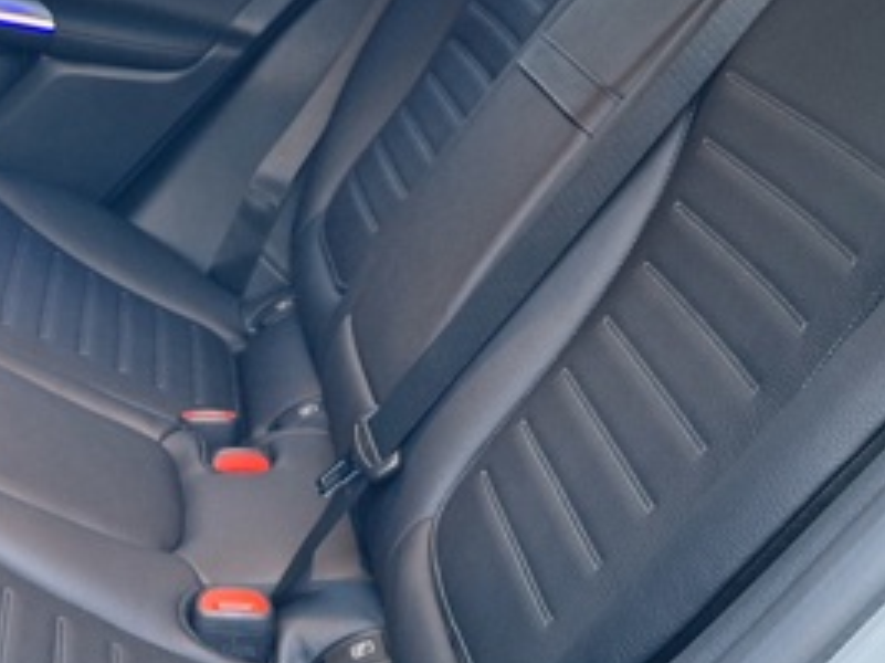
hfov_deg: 27.3
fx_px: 1763
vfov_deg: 21.1
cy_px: 166
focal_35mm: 69
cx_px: 116
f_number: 1.8
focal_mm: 5.54
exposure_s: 1/33
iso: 320
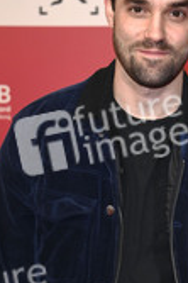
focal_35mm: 172
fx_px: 1350
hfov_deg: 8.0
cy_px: 220
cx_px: 151
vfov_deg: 11.9
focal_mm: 72
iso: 640
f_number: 5.6
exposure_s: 1/250
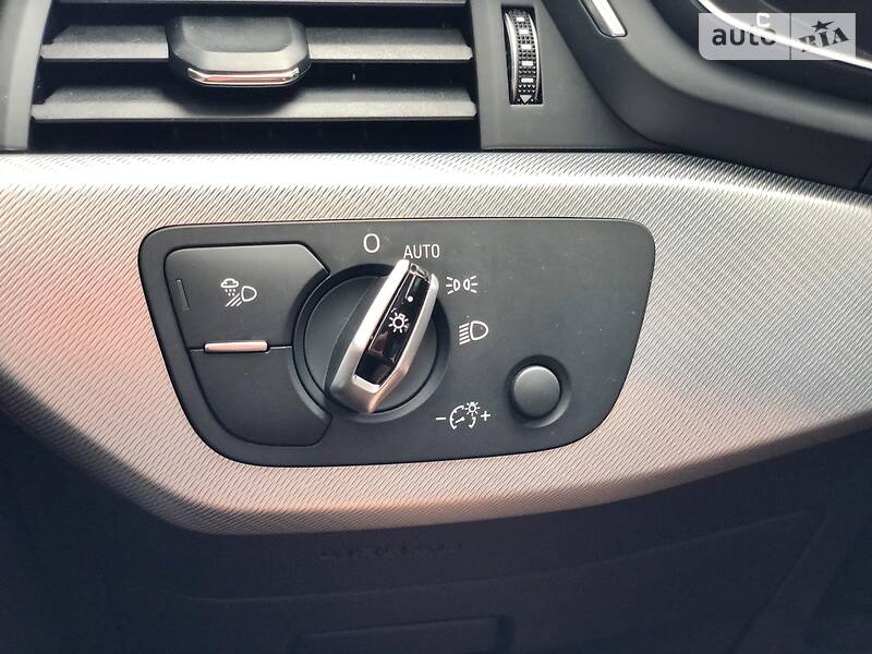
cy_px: 327
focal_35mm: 52
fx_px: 1310
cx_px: 436
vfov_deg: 28.0
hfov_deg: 36.8
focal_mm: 6
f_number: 2.4
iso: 80
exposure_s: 1/40
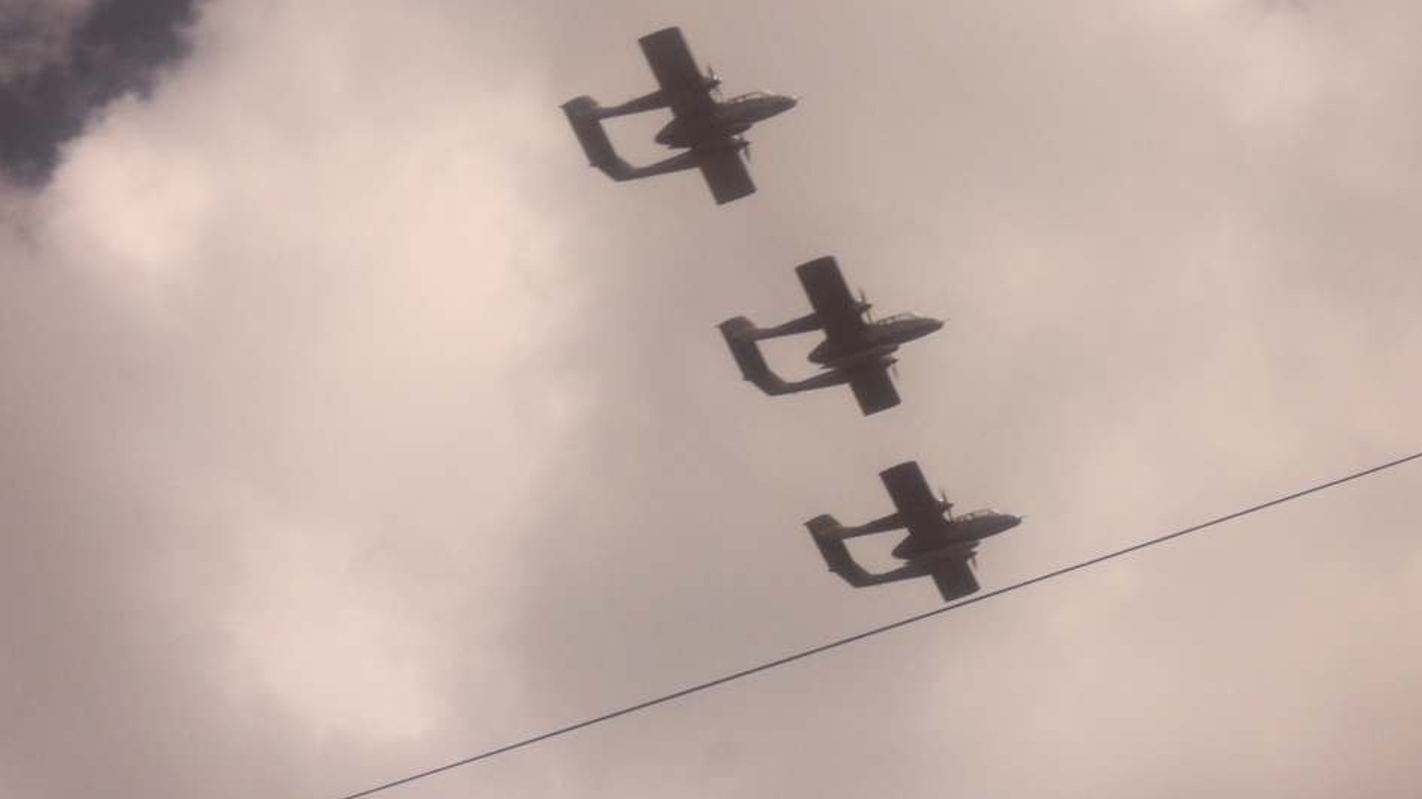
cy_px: 333
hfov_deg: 17.3
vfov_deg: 9.8
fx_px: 4674
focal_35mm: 124
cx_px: 722
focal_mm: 18.9
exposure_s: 1/180
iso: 80
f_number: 15.2
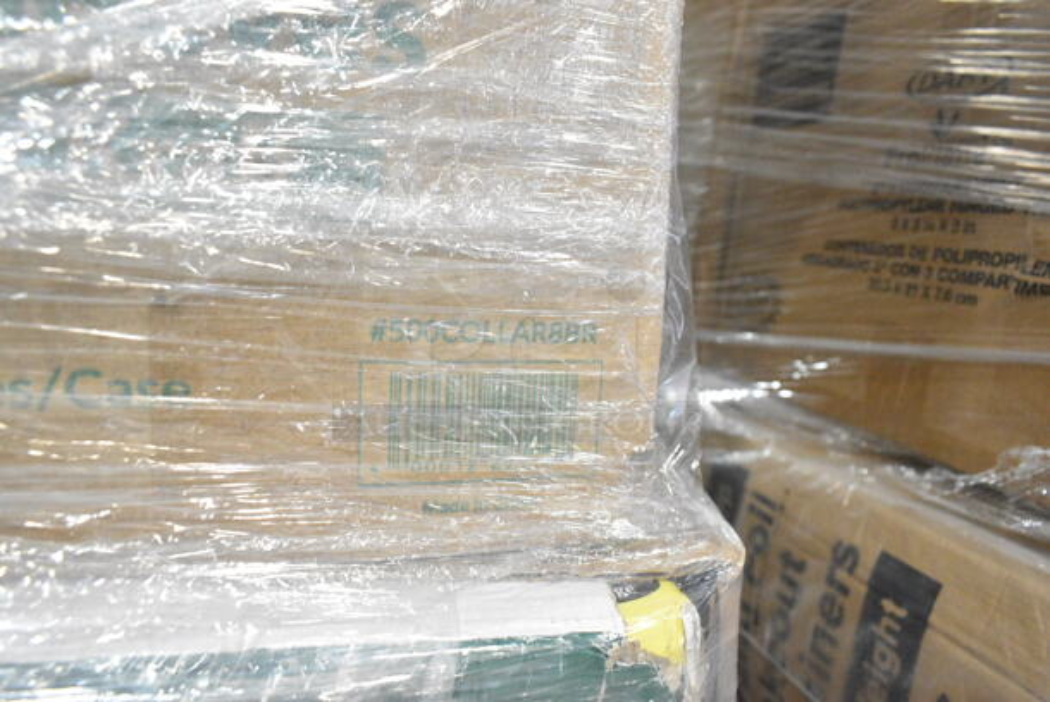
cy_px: 351
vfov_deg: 48.0
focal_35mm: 27
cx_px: 525
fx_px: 788
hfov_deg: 67.3
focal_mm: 18
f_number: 6.3
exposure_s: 1/160
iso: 6400
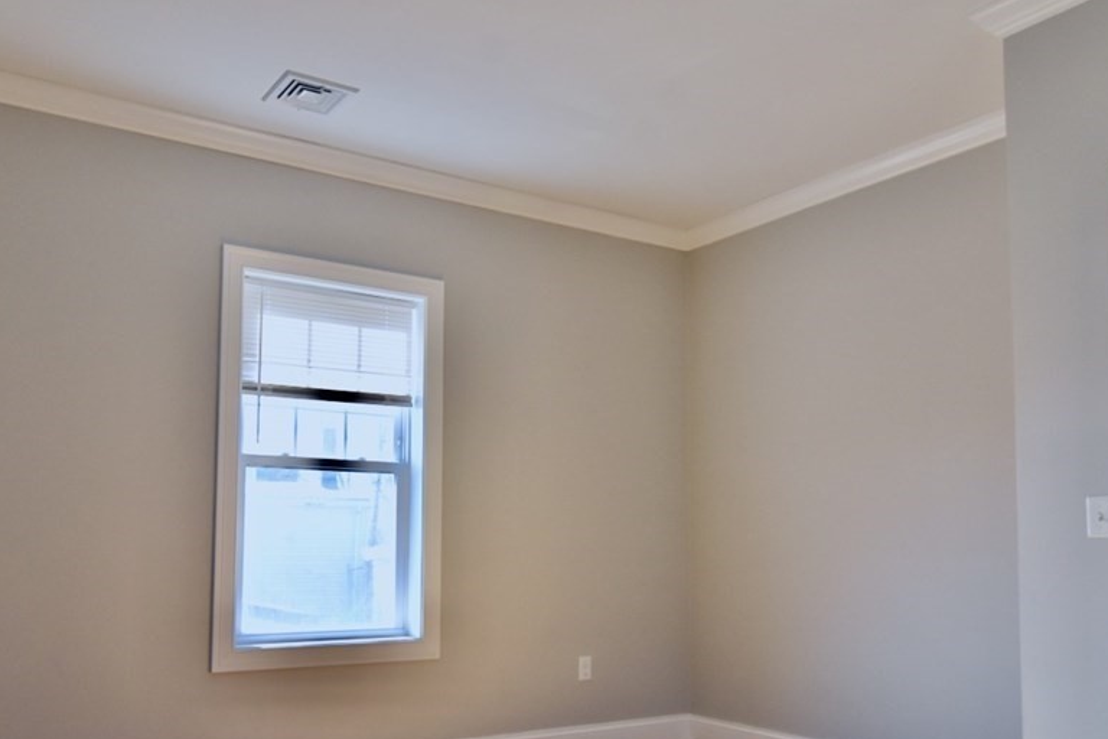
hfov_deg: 58.7
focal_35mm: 32
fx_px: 985
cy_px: 467
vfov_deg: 40.8
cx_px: 528
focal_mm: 16
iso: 800
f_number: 6.3
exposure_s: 1/160
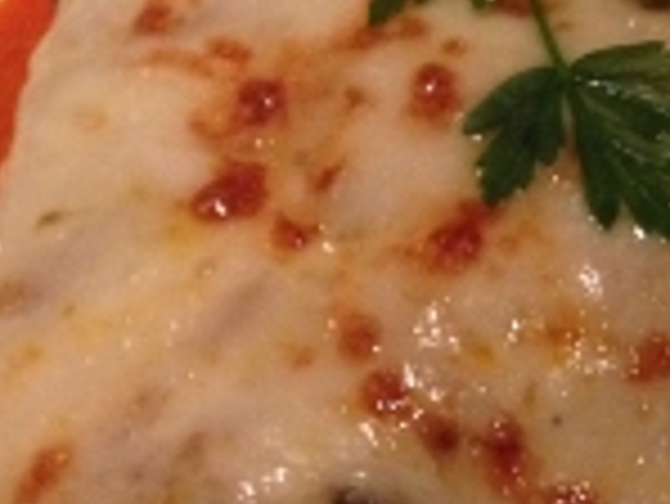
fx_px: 2053
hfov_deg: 18.5
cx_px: 396
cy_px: 292
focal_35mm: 106
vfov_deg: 14.0
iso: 500
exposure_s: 1/15
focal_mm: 4.12
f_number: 2.4
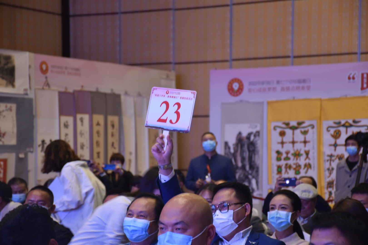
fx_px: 1227
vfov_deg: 11.4
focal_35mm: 120
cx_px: 184
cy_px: 122
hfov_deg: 17.1
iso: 720
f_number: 5.3
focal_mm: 80
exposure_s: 1/60
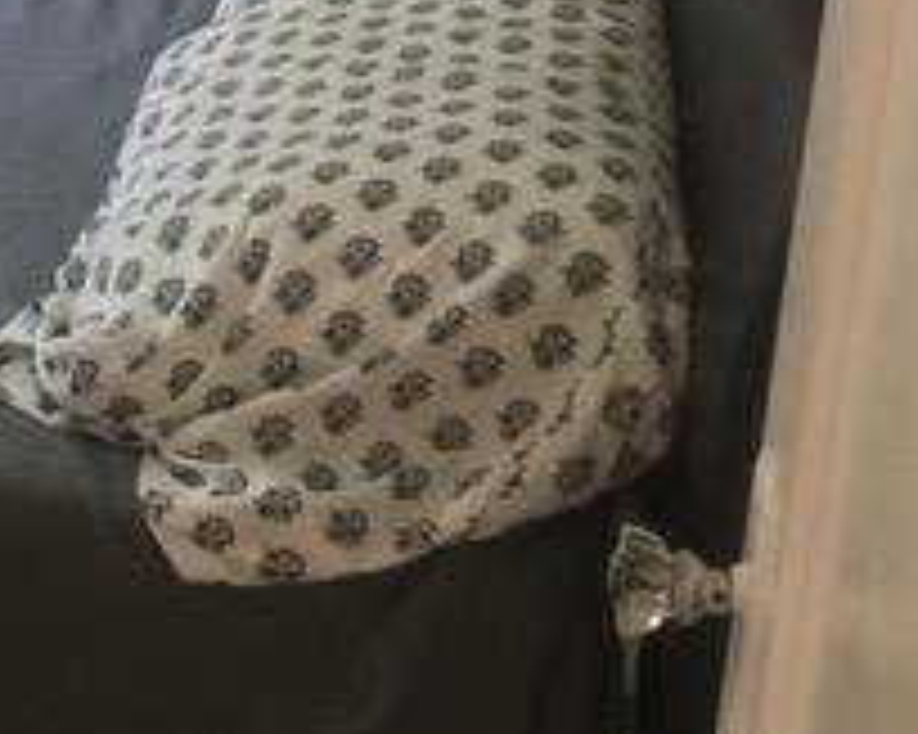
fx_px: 2417
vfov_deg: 16.7
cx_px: -194
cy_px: -63
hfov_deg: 20.1
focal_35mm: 89
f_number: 2.2
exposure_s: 1/15
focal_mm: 4.15
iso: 40
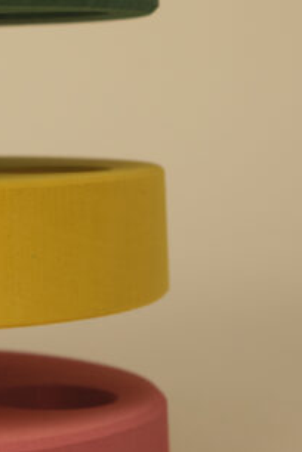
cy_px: -101
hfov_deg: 10.7
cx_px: -201
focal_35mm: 122
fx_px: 1535
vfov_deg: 16.1
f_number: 5.6
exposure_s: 1/250
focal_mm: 23
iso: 800
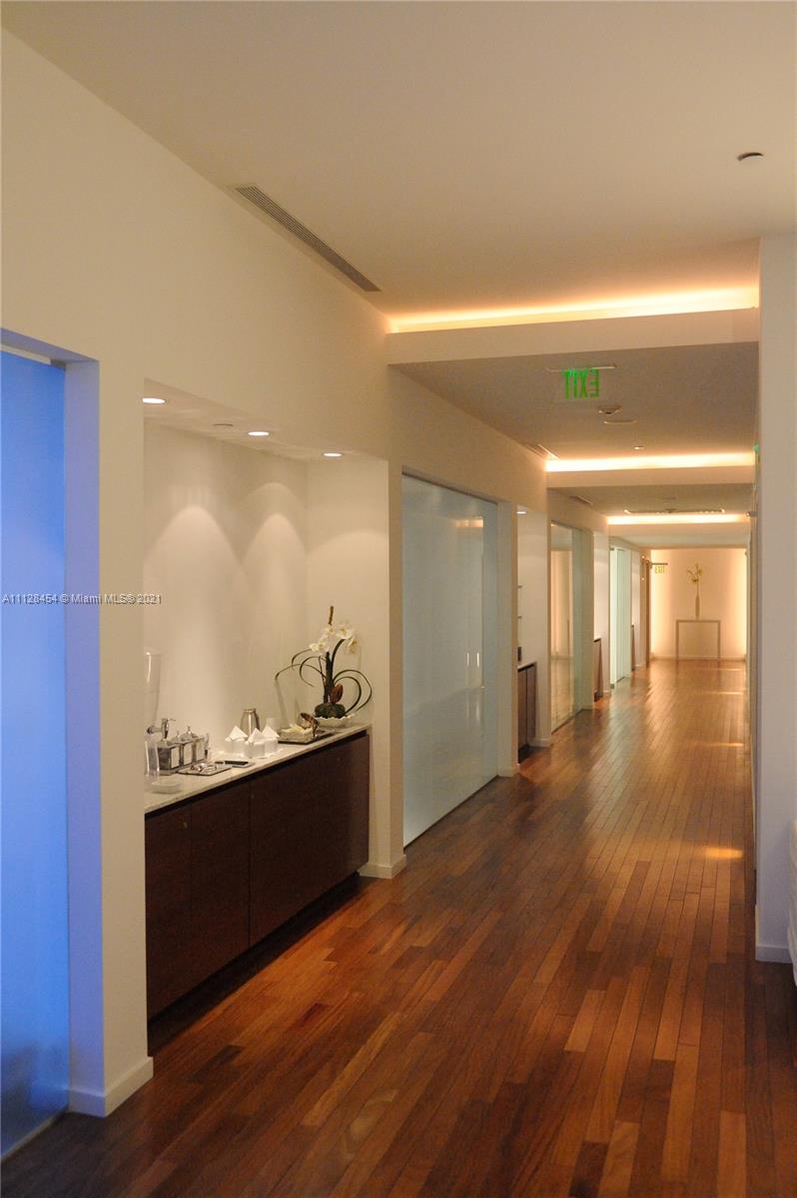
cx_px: 398
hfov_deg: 35.0
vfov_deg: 50.7
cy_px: 599
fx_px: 1264
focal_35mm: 38
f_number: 4
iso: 6400
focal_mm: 38
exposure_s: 1/100
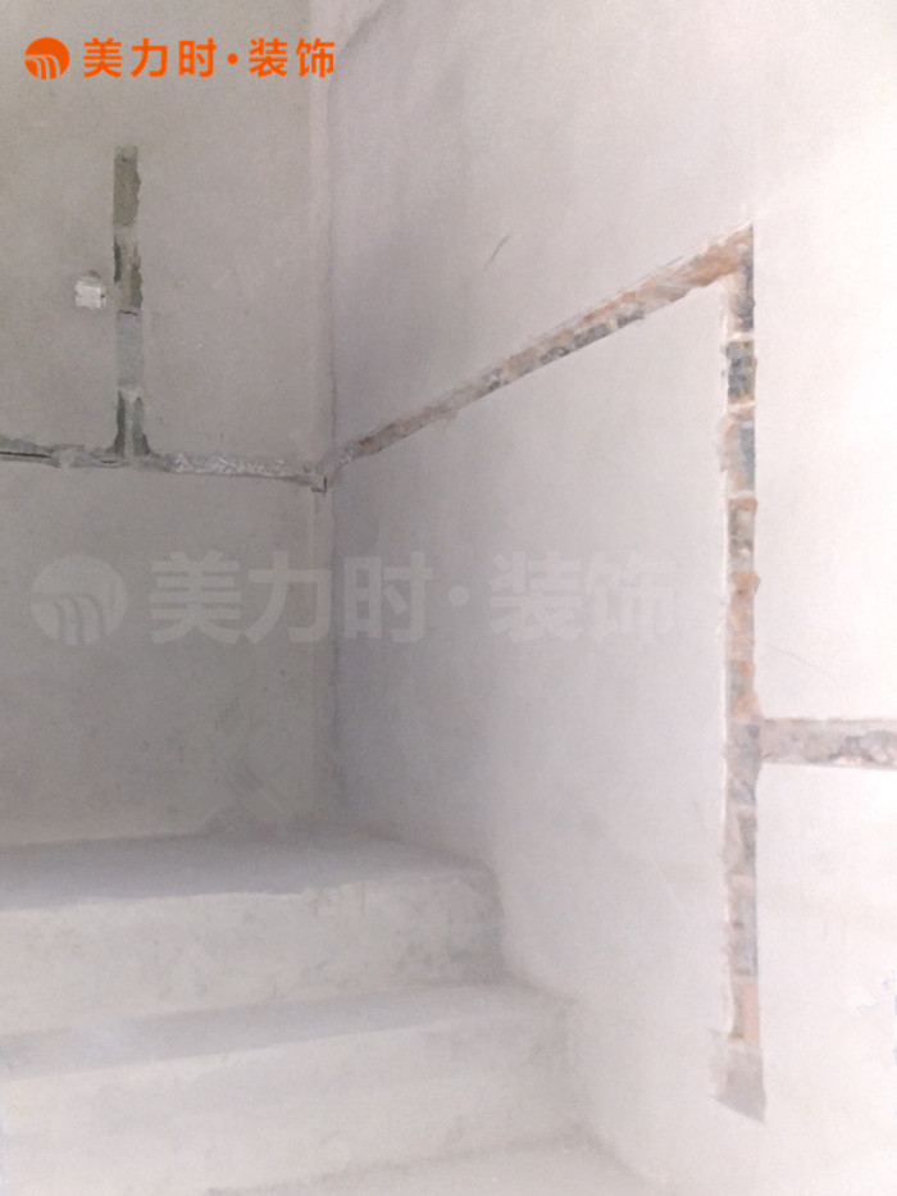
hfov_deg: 58.9
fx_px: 794
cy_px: 598
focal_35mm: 23
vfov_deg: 73.9
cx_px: 448
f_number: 2
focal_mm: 4.04
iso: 2200
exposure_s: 1/17
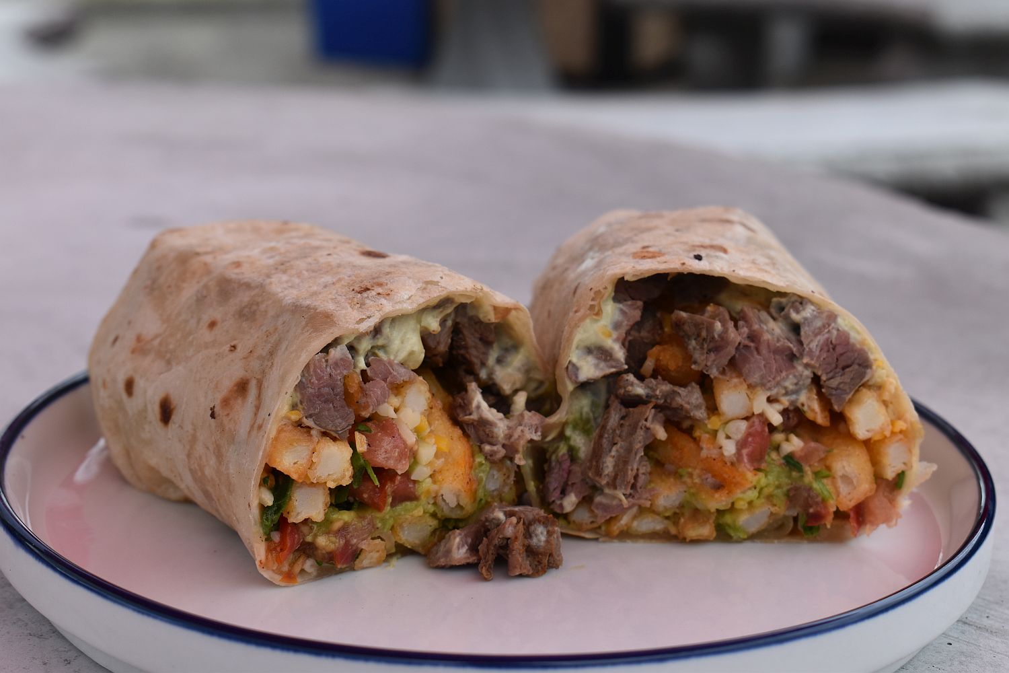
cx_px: 504
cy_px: 336
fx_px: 2018
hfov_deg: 28.1
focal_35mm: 72
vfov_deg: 18.9
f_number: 8
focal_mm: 48
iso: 220
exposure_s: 1/250
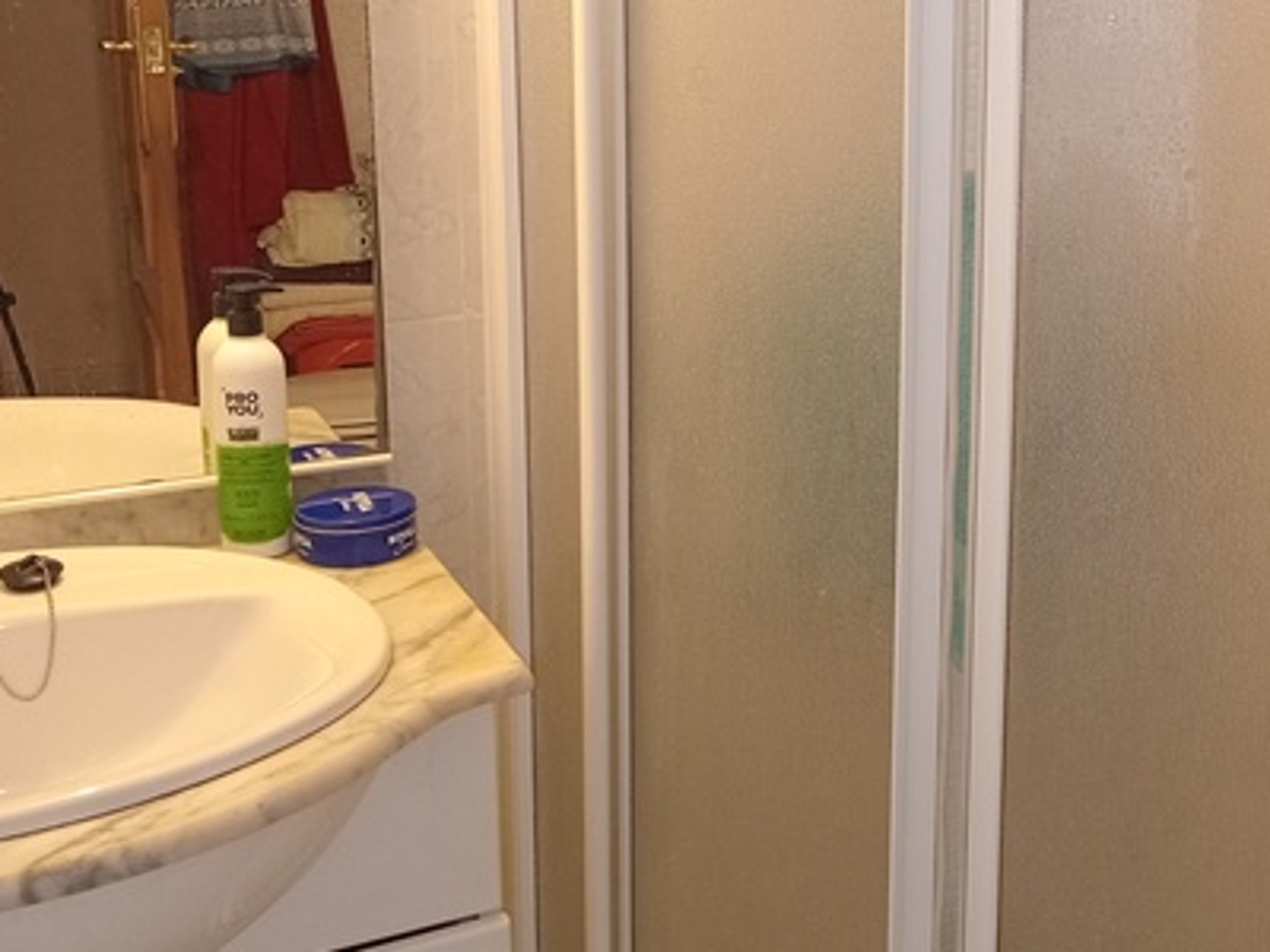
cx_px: 1137
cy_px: 305
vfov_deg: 25.9
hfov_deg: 32.7
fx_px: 2055
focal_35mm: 56
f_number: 1.8
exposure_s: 1/33.3
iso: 1137
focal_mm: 4.04
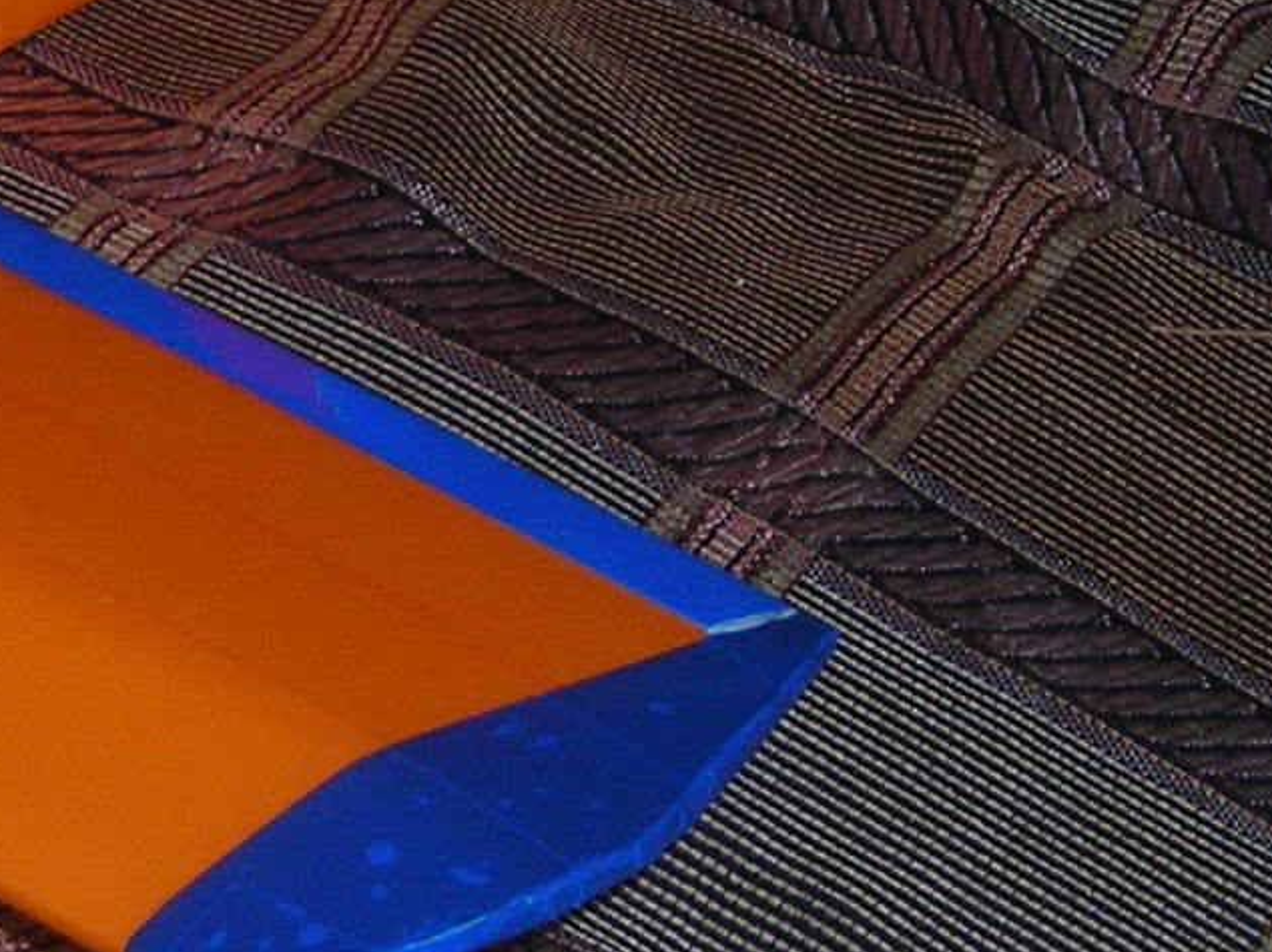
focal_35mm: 225
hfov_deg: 8.6
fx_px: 8265
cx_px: -688
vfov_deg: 6.6
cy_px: 174
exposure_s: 1/60.1
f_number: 3.6
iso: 68
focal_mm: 9.1
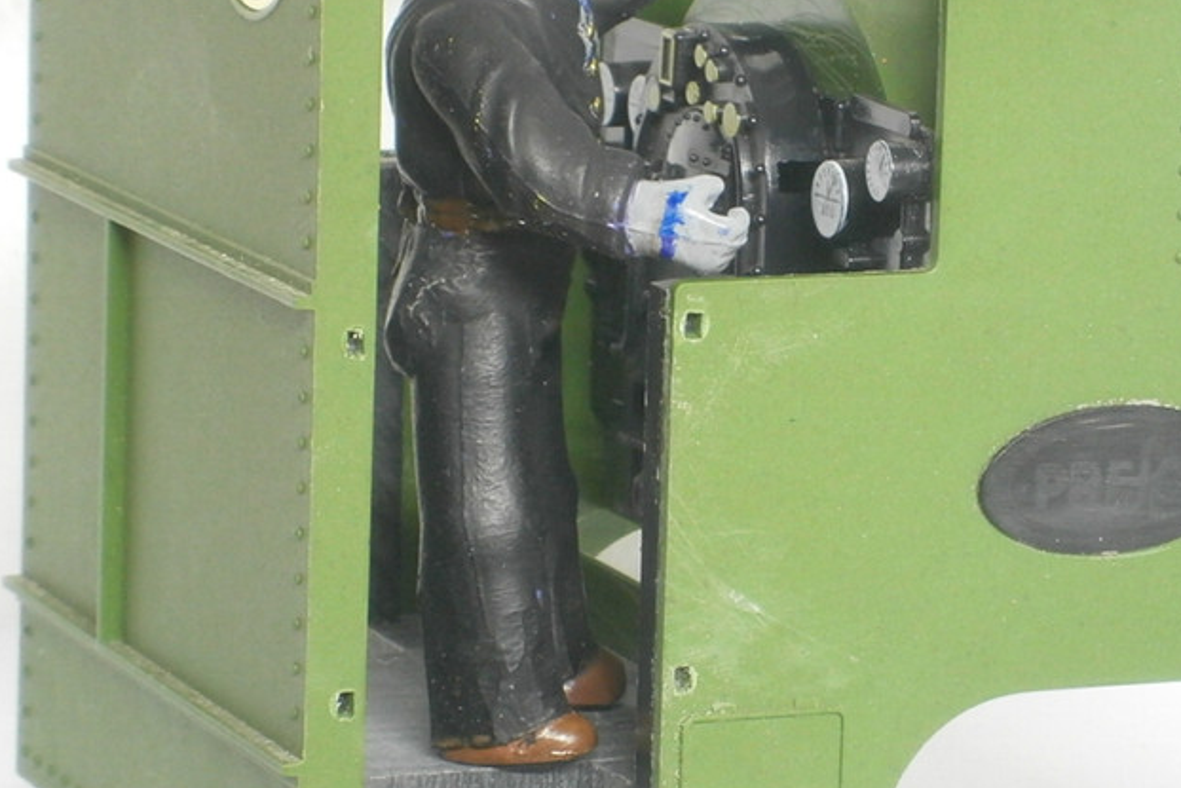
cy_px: 294
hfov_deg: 10.4
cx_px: 669
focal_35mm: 198
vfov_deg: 6.9
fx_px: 6497
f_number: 5.8
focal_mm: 19.6
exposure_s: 1/2
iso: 200
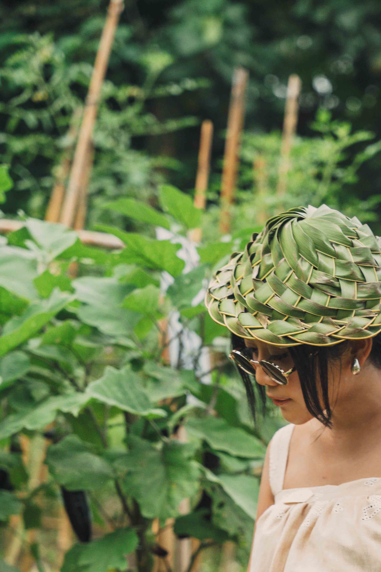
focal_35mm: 128
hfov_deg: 10.7
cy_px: 511
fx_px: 2032
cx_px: 305
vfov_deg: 15.8
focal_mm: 70
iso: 1250
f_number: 3.2
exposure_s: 1/160
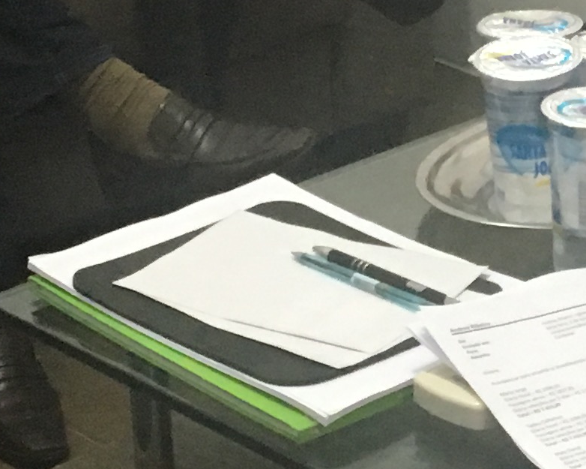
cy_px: 168
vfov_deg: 10.6
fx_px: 2531
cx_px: 433
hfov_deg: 13.2
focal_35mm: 146
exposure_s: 1/30
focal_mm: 4.15
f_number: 2.2
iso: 200
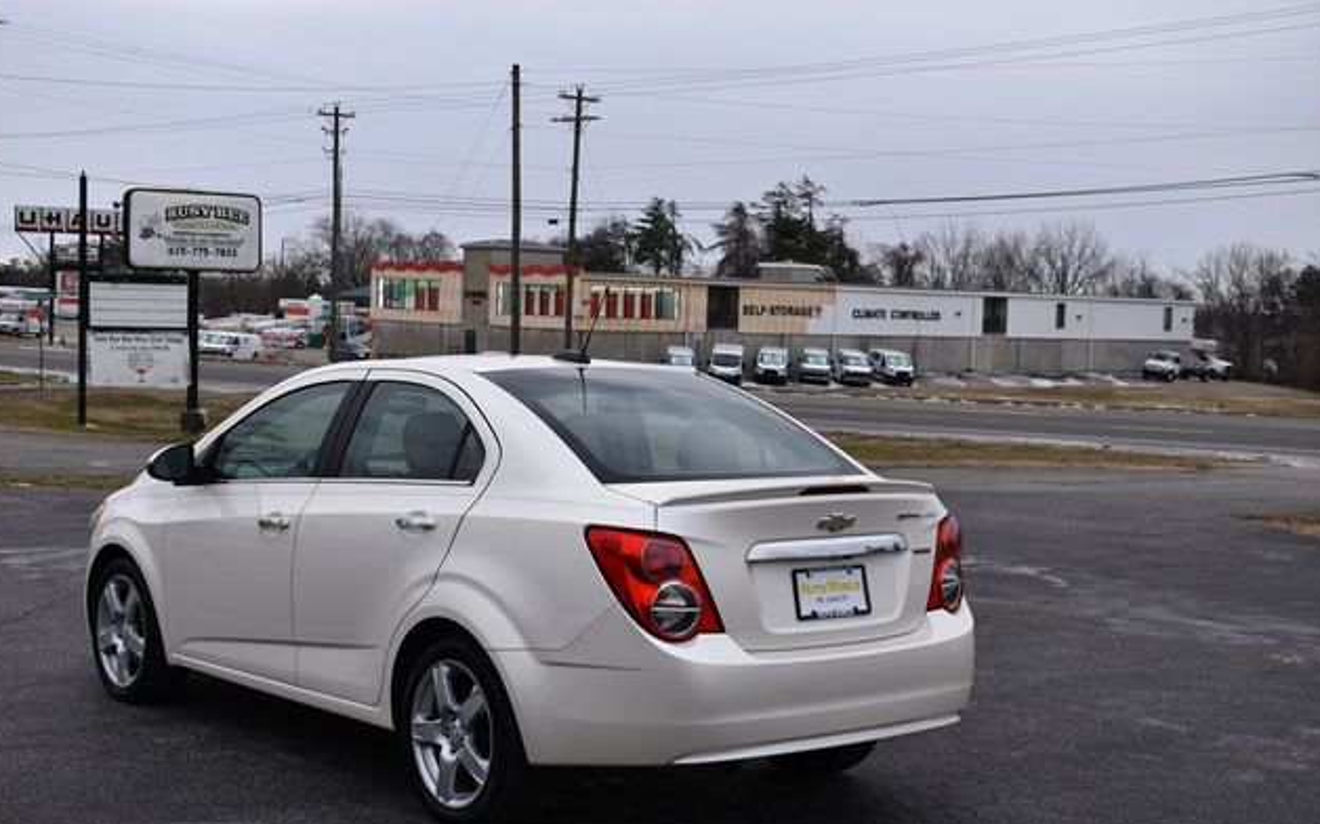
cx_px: 658
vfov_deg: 24.4
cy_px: 445
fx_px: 1906
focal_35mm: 53
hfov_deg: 38.2
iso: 200
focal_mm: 34
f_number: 6.3
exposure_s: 1/250
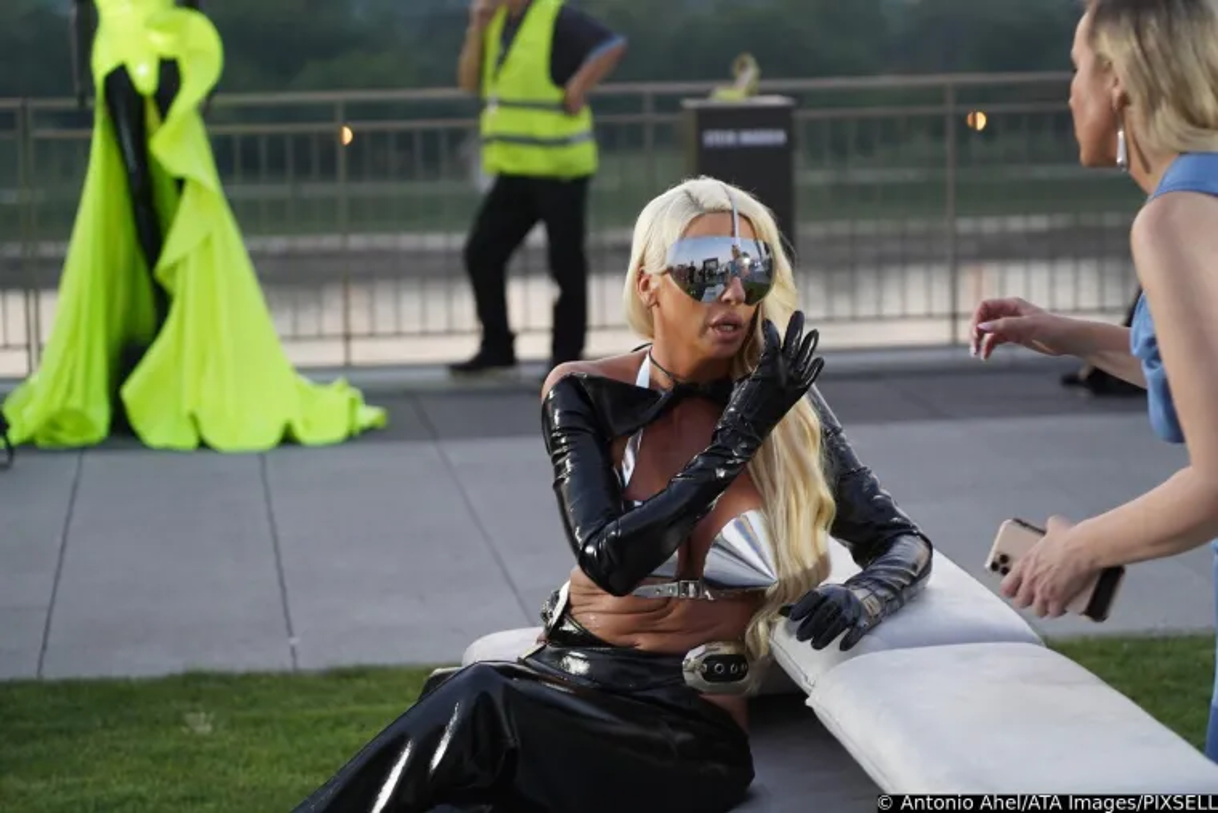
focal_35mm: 105
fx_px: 3553
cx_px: 609
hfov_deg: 19.5
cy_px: 406
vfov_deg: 13.0
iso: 1600
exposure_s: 1/160
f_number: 4
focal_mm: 105
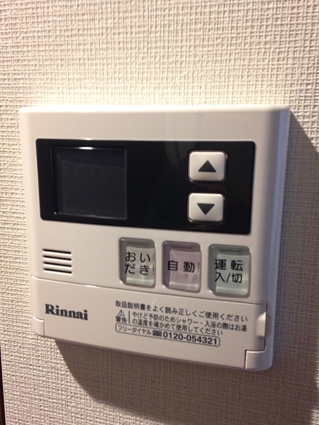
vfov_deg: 53.9
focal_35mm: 34
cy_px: 216
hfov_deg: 41.8
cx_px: 157
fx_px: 418
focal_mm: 4.12
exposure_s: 1/20
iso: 160
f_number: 2.4
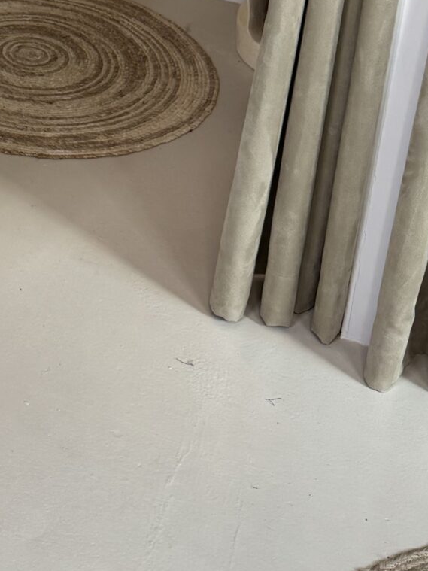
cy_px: -179
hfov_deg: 17.1
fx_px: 1336
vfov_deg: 21.7
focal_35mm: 81
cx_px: -132
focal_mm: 6.76
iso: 125
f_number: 1.78
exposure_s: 1/100
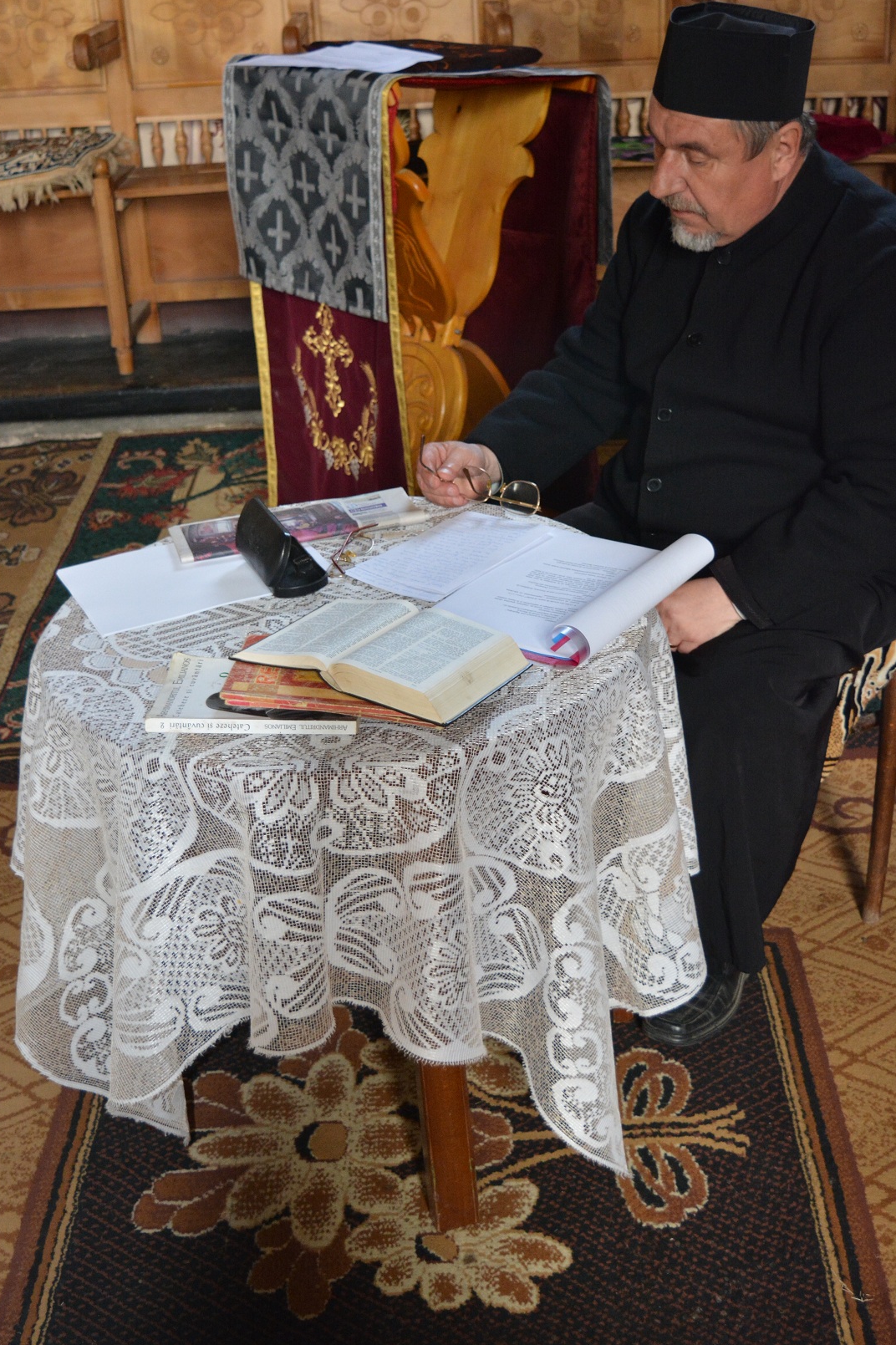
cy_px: 614
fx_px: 1755
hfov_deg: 28.6
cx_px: 479
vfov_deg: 41.9
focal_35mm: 47
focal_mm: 28
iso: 1250
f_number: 4.2
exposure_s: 1/60
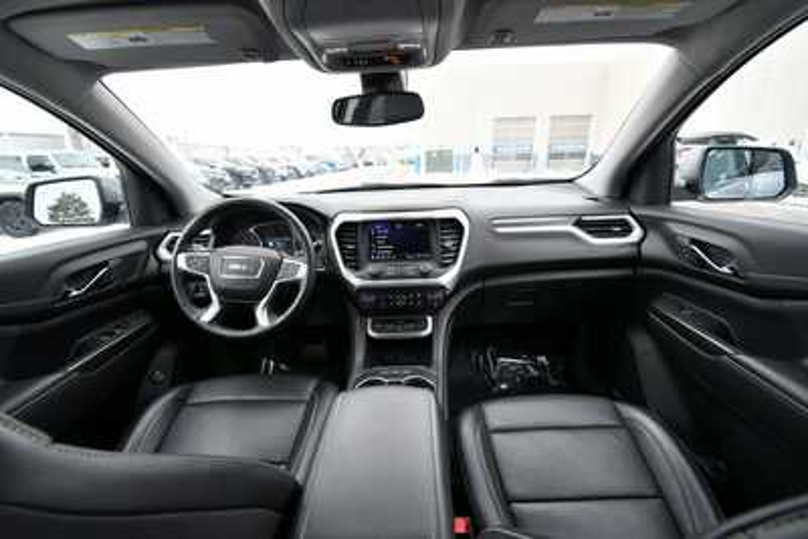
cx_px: 404
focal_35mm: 15
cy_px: 270
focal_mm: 10
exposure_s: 1/250
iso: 400
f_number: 4.8
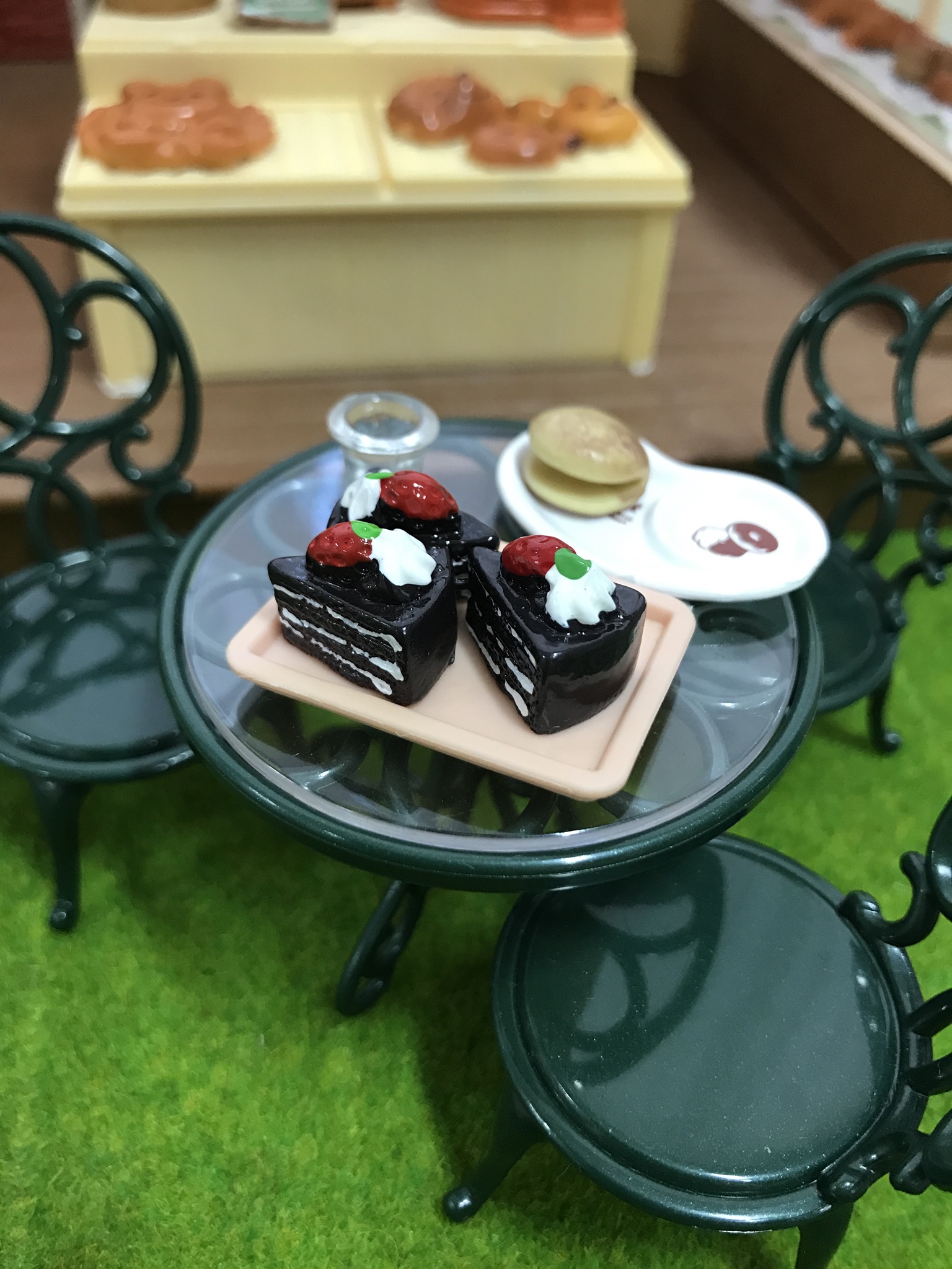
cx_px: 476
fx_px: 1027
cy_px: 634
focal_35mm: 28
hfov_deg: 49.7
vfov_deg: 63.4
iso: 50
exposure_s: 1/17
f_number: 1.8
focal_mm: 3.99
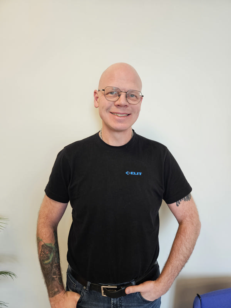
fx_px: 205
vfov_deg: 73.9
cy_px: 154
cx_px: 116
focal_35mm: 23
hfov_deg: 58.9
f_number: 1.8
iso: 200
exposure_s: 1/180
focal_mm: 5.4
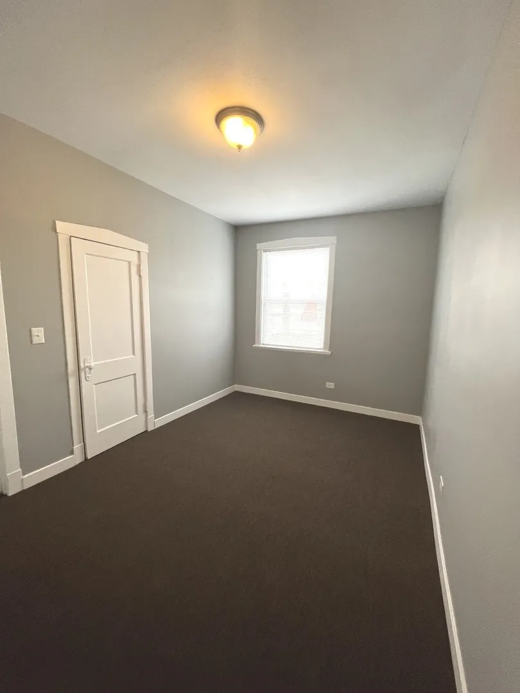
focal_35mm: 13
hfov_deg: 89.9
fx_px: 260
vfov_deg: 106.2
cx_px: 260
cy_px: 346
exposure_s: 1/120
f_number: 1.8
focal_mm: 1.57
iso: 250
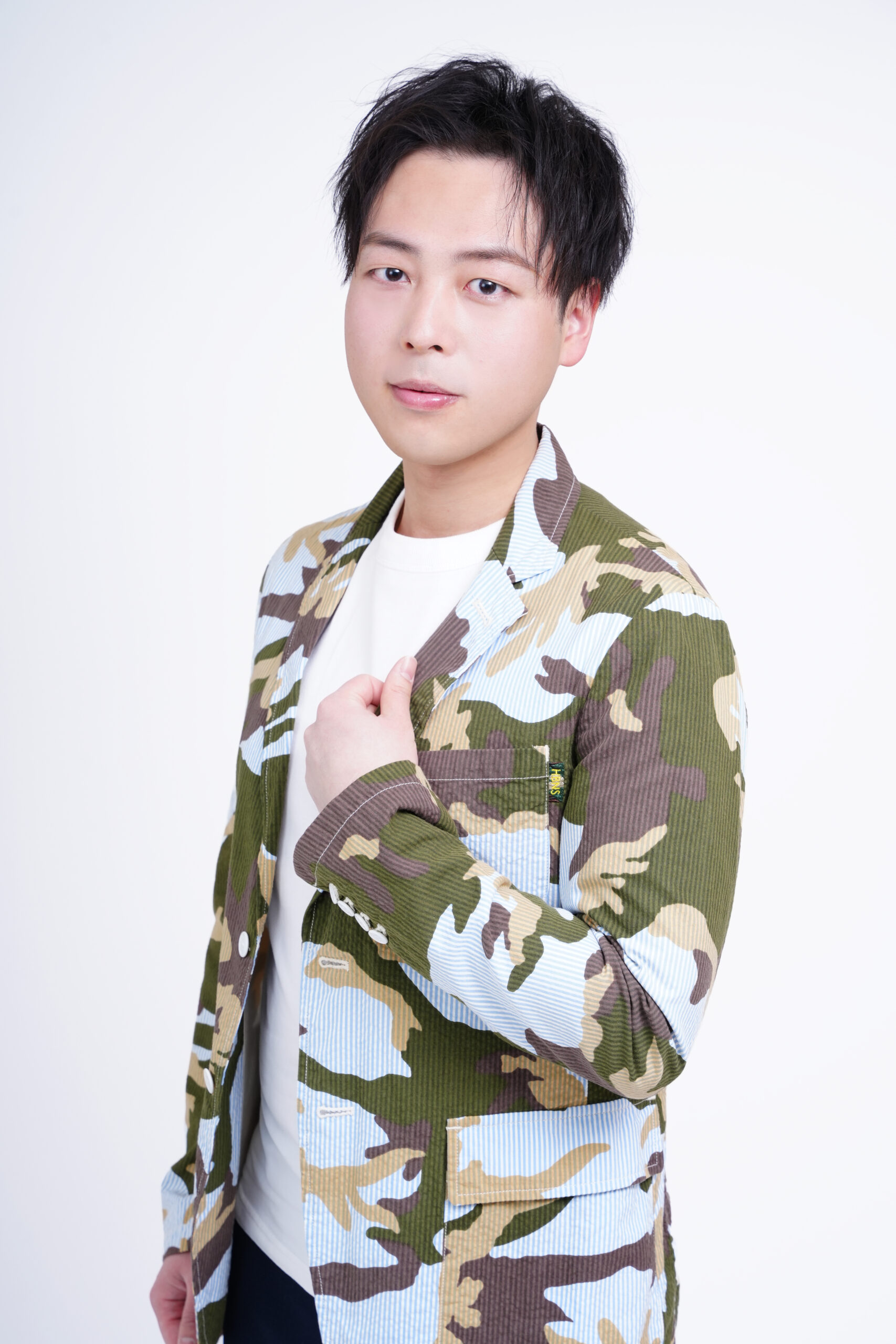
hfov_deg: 19.5
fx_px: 2613
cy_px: 672
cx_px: 448
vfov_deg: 28.8
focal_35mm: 70
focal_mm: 70
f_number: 8
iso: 400
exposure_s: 1/160
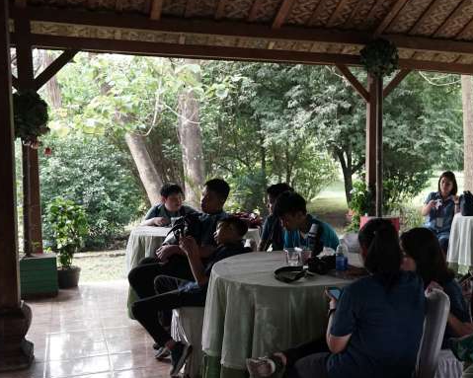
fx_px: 658
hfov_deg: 38.0
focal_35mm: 47
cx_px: 383
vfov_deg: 31.9
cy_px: 233
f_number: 5
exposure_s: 1/200
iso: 4000
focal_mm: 30
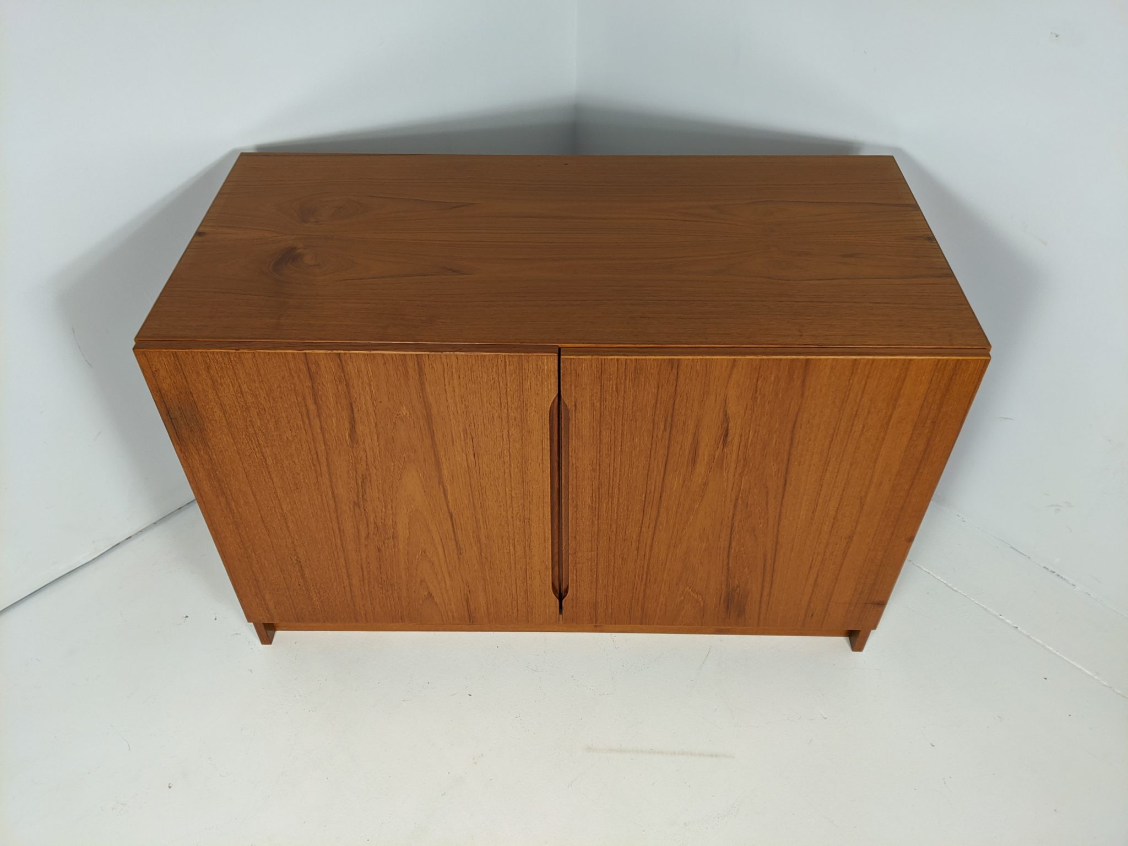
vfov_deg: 51.4
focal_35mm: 27
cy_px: 423
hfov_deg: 65.3
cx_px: 564
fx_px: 880
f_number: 1.8
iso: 89
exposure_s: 1/59.9
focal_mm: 4.44
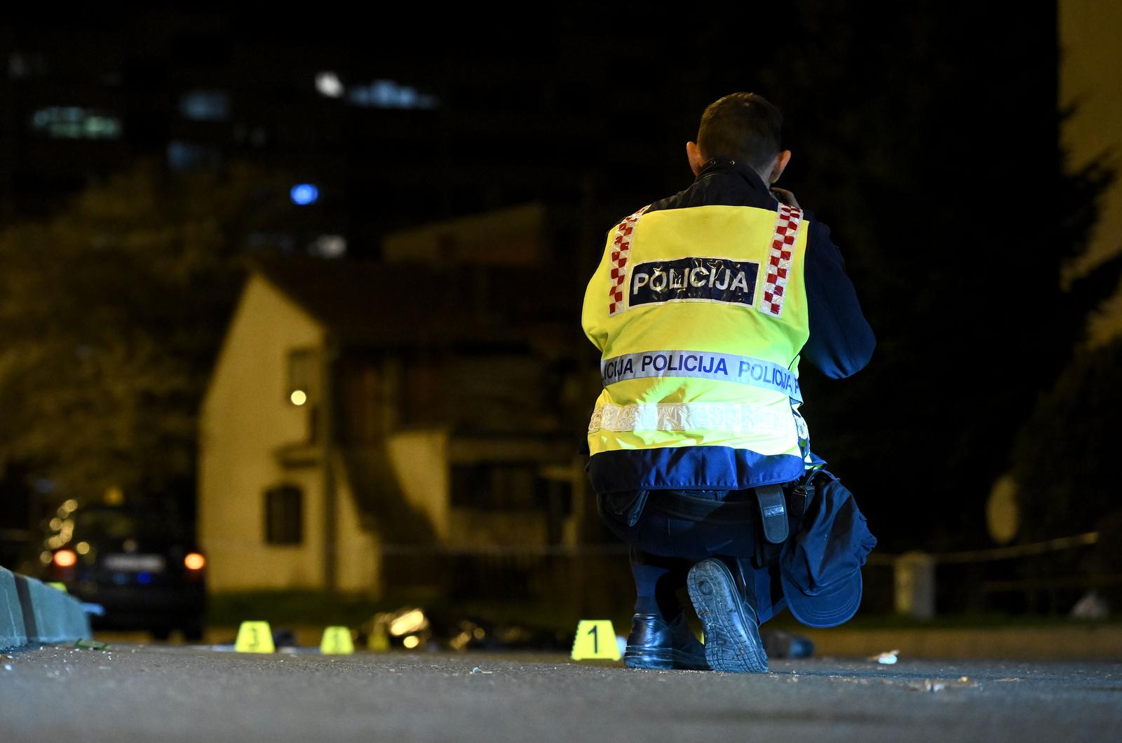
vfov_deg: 11.4
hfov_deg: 17.1
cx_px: 561
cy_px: 372
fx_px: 3733
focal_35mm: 120
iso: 4000
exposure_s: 1/80
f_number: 4
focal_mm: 120
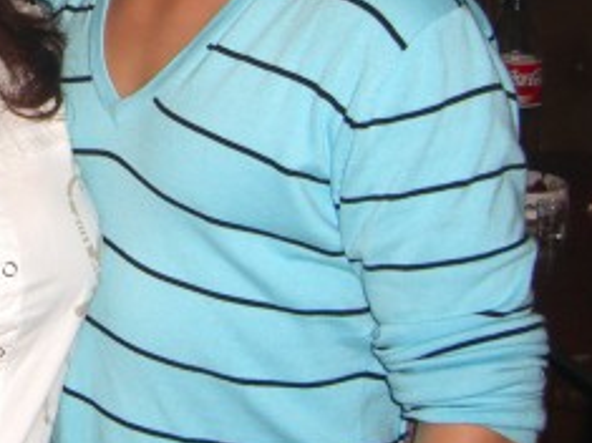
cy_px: -28
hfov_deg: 19.1
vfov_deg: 14.9
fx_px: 1658
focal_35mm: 97
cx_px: -113
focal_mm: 7.9
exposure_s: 1/60
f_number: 2.8
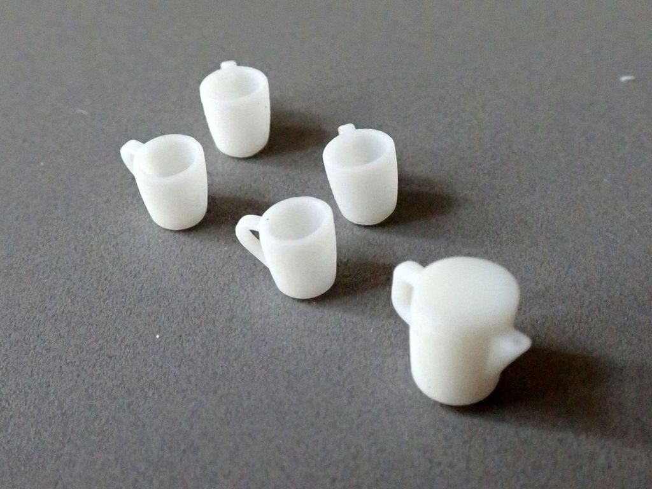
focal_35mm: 30
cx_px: 326
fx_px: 565
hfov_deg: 60.0
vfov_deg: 46.8
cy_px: 244
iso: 640
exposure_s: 1/250
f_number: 3.2
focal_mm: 5.5
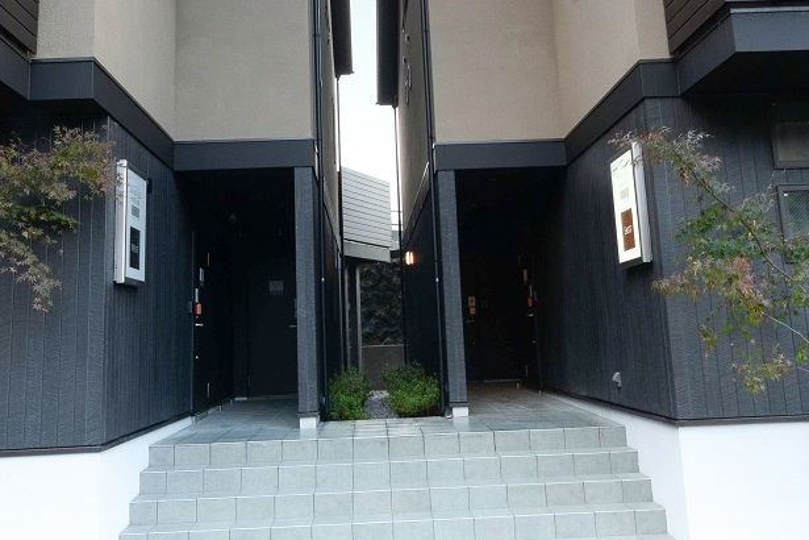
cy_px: 141
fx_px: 876
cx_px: 391
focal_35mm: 39
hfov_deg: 49.5
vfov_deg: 33.6
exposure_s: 1/30
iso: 160
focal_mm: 12
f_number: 9
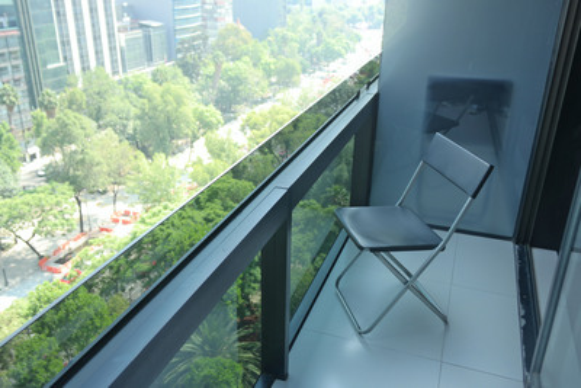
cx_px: 290
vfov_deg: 43.6
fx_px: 484
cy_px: 194
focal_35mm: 30
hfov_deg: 61.9
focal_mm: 20
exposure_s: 1/320
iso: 400
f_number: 6.3
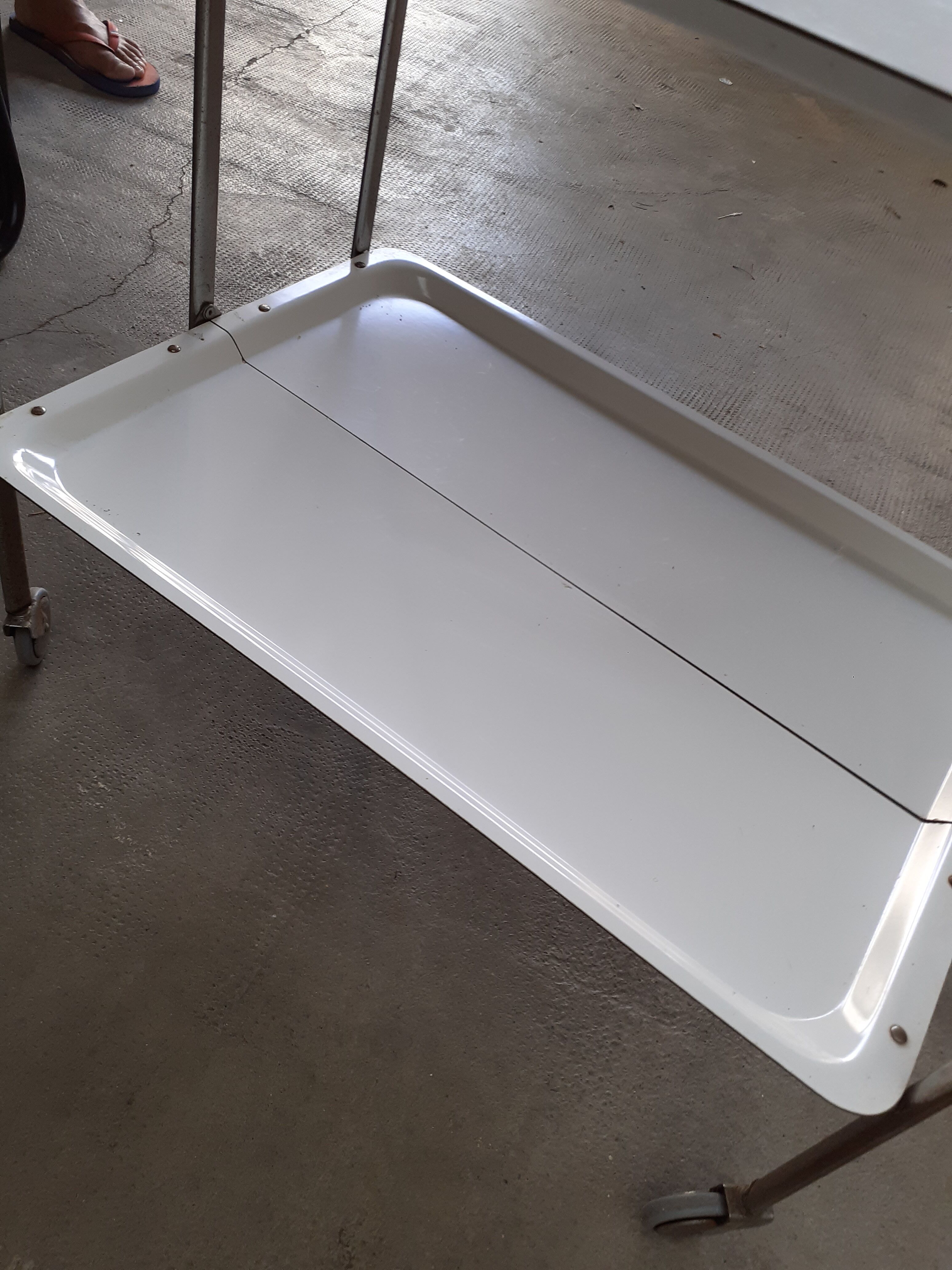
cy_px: 635
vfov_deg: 65.3
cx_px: 476
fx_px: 990
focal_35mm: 27
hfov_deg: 51.4
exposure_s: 1/100
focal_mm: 3.6
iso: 64
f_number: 1.9
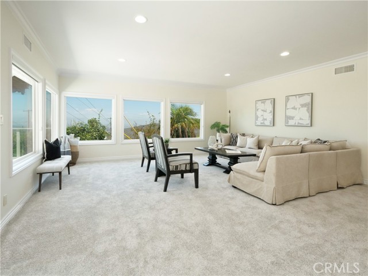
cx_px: 184
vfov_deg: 78.1
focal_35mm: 16
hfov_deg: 94.5
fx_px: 170
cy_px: 138
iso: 2000
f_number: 8
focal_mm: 8
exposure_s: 1/160
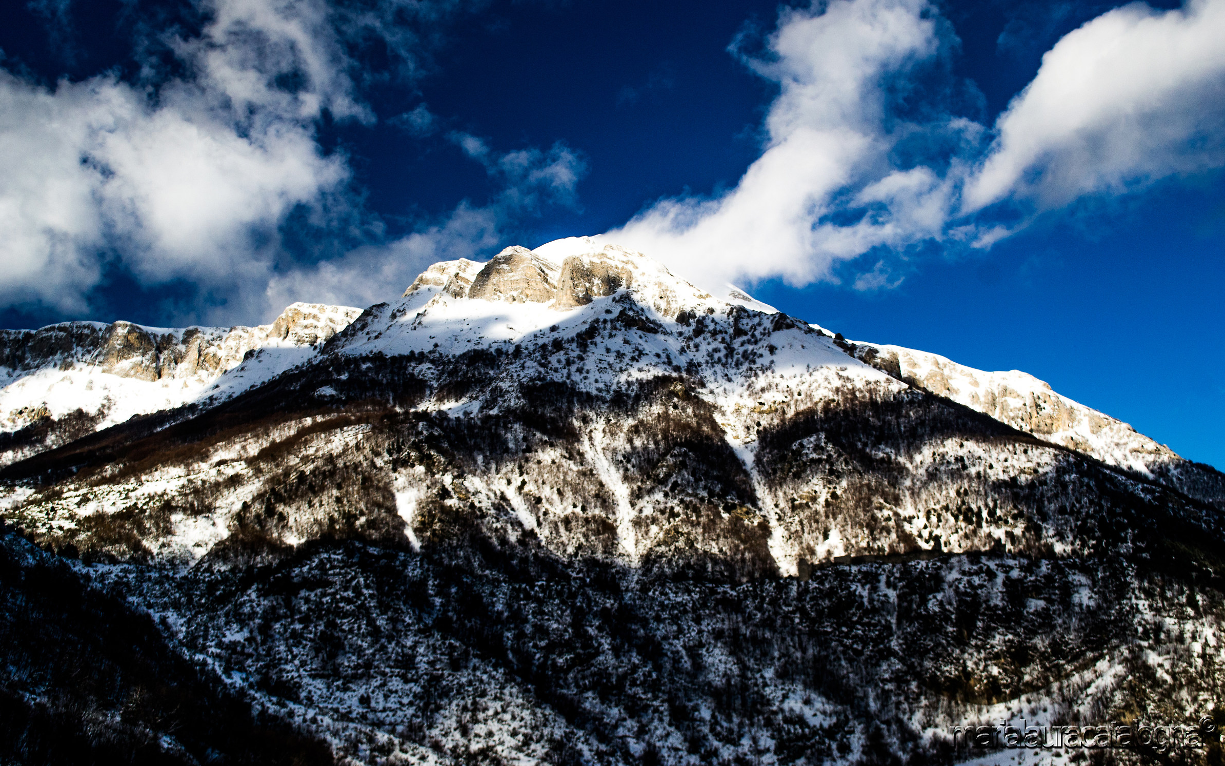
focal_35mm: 43
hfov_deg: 46.2
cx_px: 612
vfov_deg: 29.9
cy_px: 358
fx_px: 1436
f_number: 7.1
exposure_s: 1/800
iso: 200
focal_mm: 28
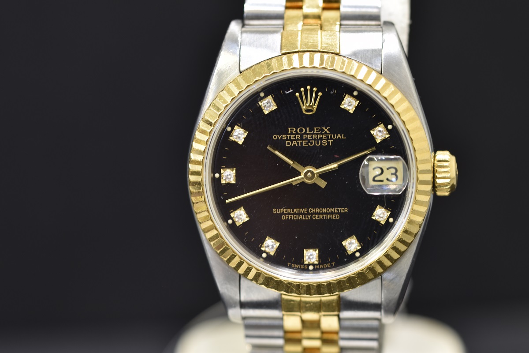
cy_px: 176
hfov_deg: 15.2
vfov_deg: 10.2
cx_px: 264
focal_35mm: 135
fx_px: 1984
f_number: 6.3
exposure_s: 1/5
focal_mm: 90
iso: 100
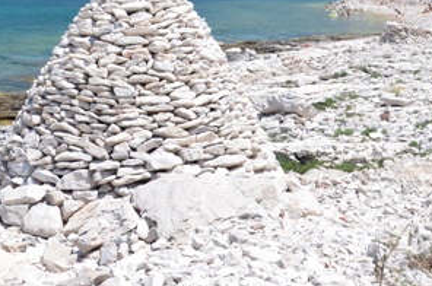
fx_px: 874
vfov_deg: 17.5
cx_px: 44
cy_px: -83
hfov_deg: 26.8
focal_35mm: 73
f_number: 8
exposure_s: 1/250
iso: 200
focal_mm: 18
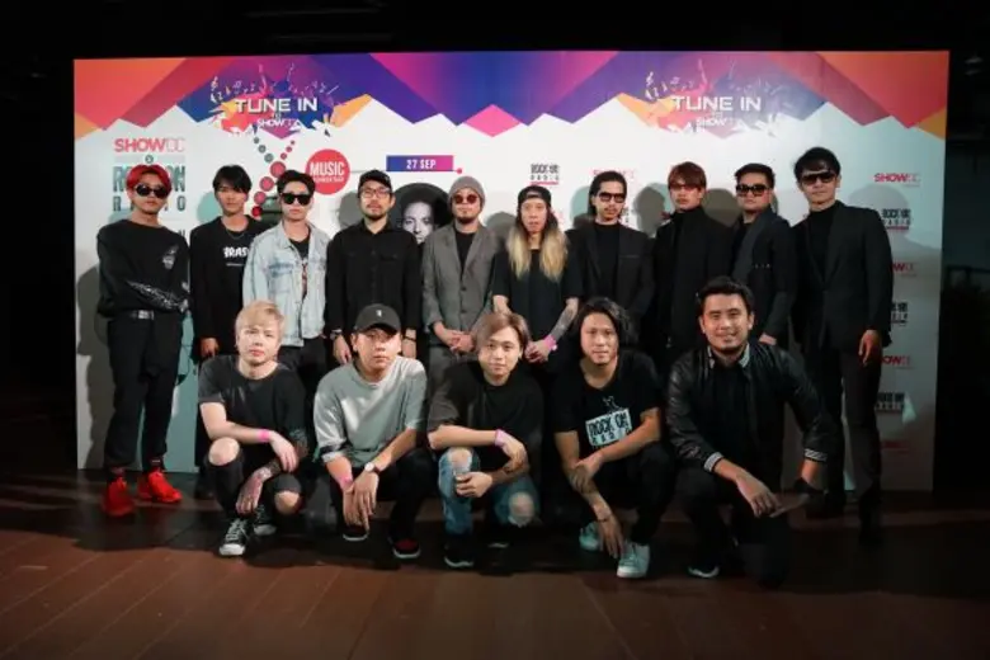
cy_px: 330
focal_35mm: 27
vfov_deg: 47.9
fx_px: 742
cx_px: 495
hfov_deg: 67.4
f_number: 3.5
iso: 3200
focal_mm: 27
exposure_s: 1/400
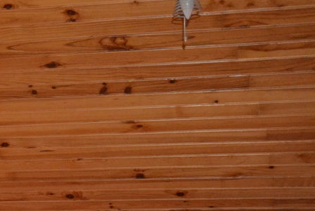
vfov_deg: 13.0
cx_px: -108
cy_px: 361
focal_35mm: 97
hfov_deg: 19.2
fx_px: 849
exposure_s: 1/60
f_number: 3.5
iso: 1600
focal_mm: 18
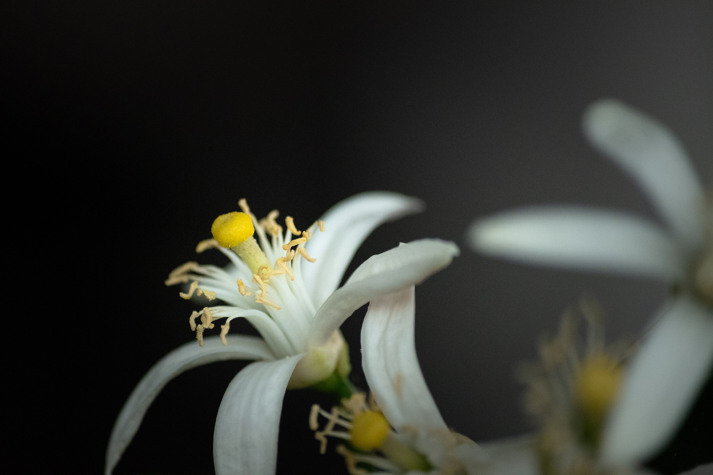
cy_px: 238
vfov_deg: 4.2
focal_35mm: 330
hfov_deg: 6.2
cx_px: 356
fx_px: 6535
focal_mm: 220
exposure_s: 1/640
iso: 2500
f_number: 5
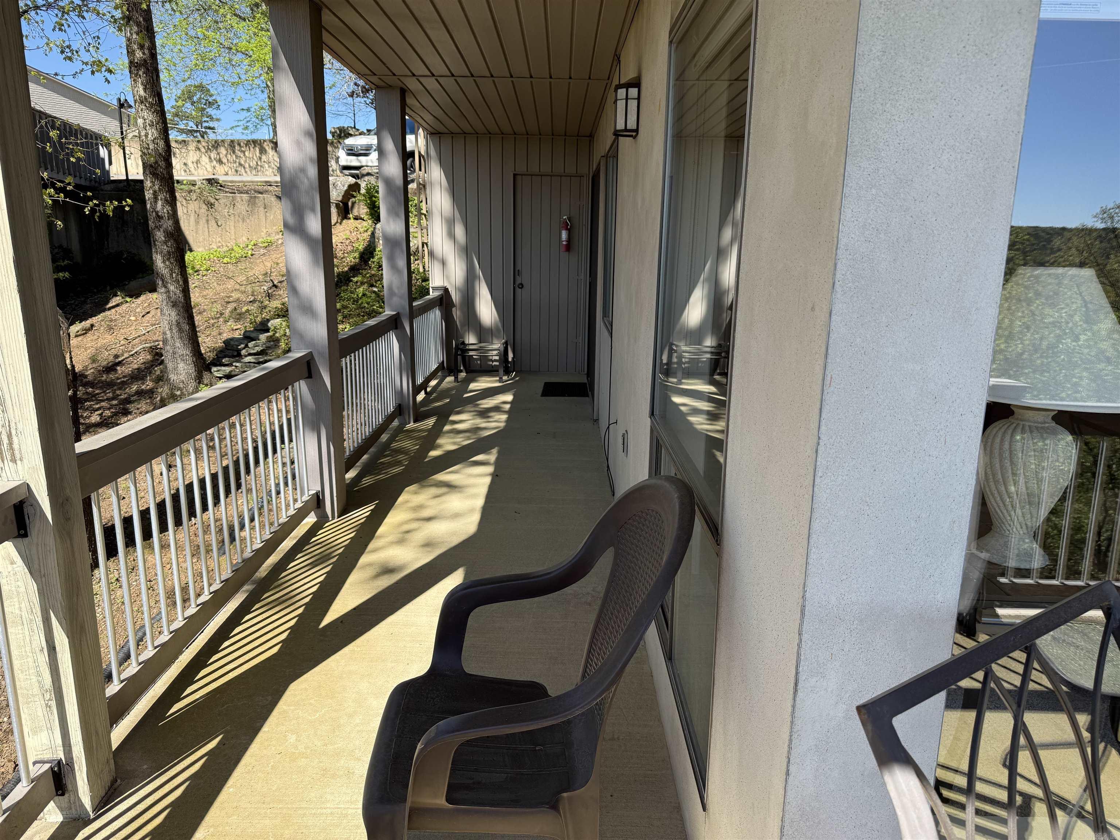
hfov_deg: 71.6
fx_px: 777
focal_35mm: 24
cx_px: 560
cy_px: 420
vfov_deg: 56.8
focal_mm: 6.76
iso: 80
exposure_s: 1/1812
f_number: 1.78
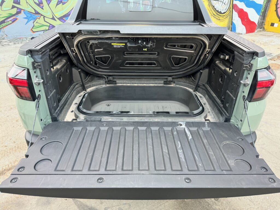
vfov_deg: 56.8
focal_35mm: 24
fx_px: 194
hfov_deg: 71.6
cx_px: 140
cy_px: 105
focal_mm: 6.86
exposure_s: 1/68
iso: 200
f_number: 1.78
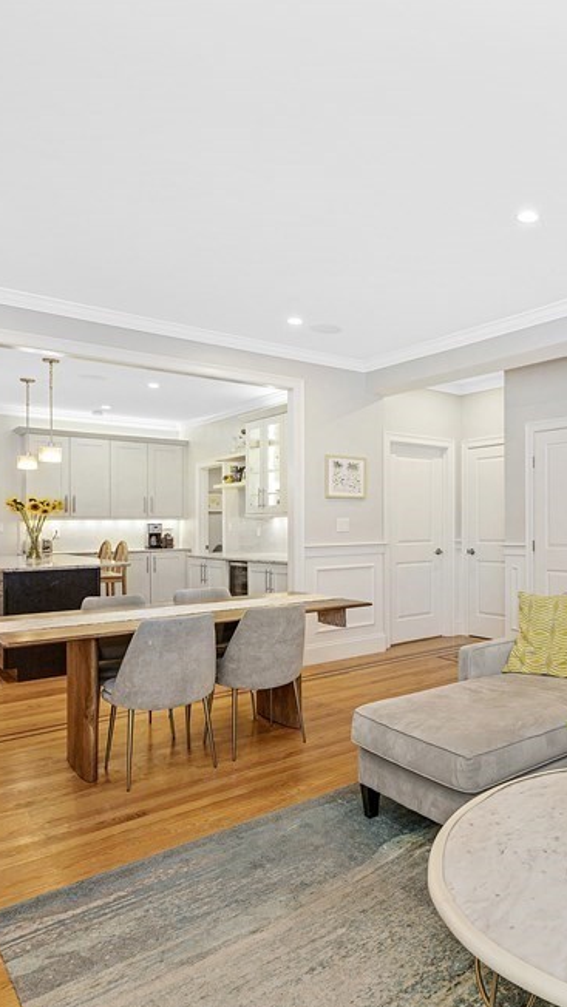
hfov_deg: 44.5
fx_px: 614
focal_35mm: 23
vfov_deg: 78.7
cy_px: 518
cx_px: 522
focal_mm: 14
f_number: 5.6
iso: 800
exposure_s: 1/80
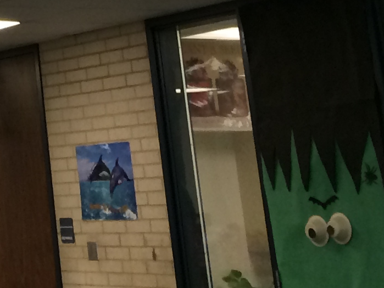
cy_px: -253
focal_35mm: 140
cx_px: -302
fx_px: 1554
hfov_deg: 12.8
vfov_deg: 10.0
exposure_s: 1/30
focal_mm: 4.12
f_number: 2.2
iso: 50
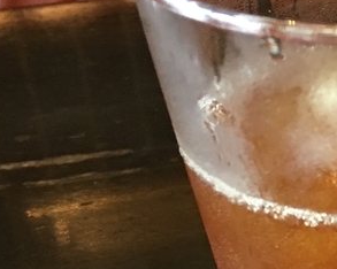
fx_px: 1156
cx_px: 512
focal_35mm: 116
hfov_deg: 15.3
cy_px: 299
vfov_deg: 13.0
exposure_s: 1/30
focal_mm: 4.15
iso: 100
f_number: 2.2
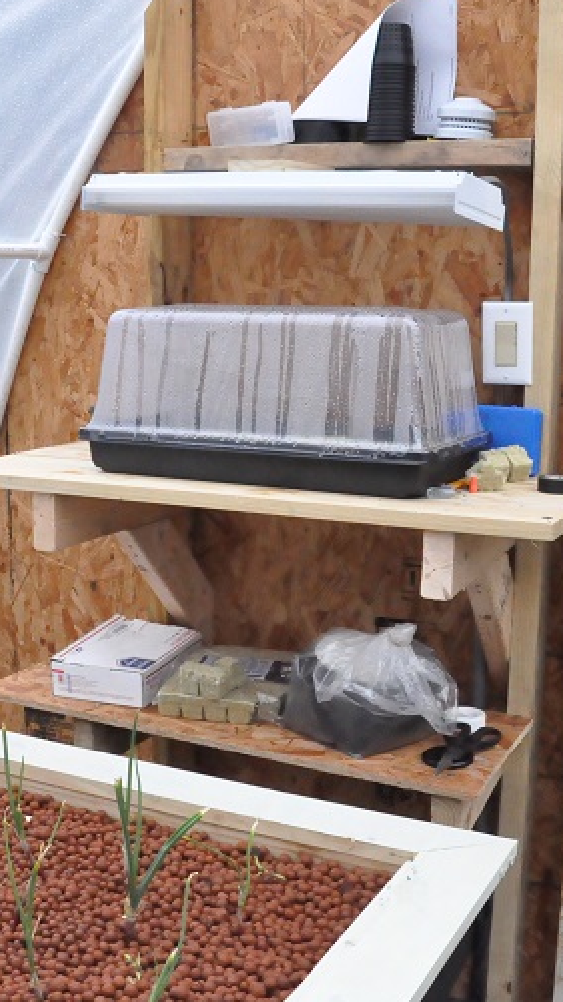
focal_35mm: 45
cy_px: 484
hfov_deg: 26.5
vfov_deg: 45.5
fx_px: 1195
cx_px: 238
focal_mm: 18
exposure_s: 1/640
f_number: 13
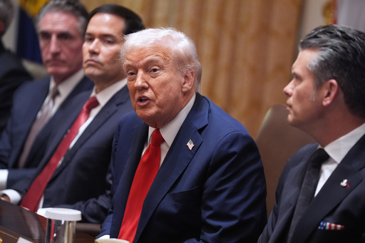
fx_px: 2007
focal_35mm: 198
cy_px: 122
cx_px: 182
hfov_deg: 10.4
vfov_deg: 6.9
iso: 3200
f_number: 2.8
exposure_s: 1/200
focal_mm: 198
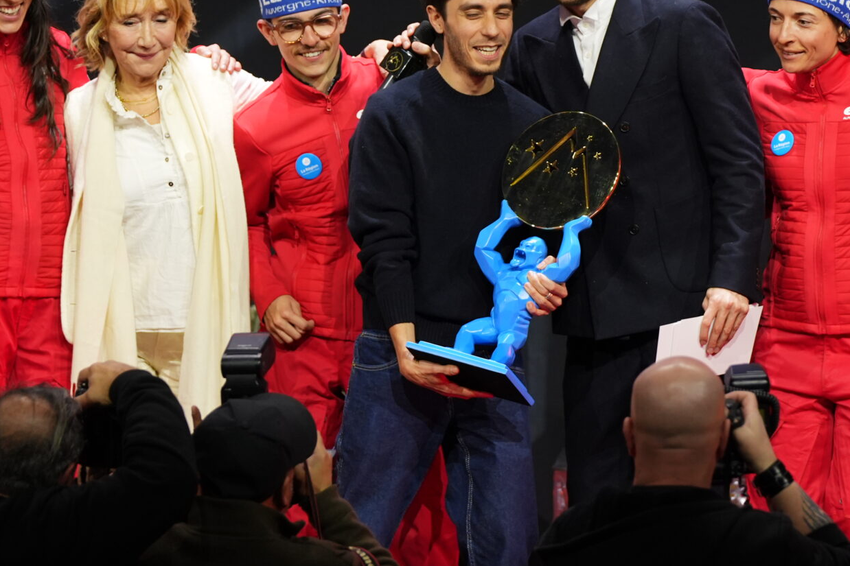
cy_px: 85
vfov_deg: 3.5
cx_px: 603
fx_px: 9372
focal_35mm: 397
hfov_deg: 5.2
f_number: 2.8
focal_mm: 192
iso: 1000
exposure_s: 1/250
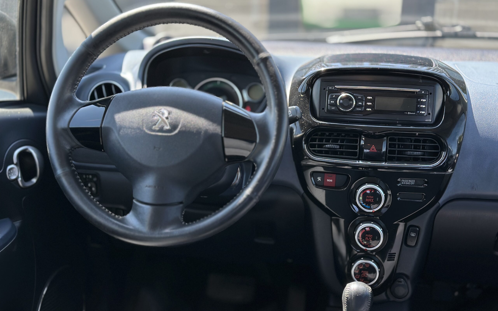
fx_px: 692
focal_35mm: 51
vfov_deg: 25.3
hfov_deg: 39.6
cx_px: 249
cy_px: 158
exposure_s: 1/444
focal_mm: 6.86
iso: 80
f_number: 1.78
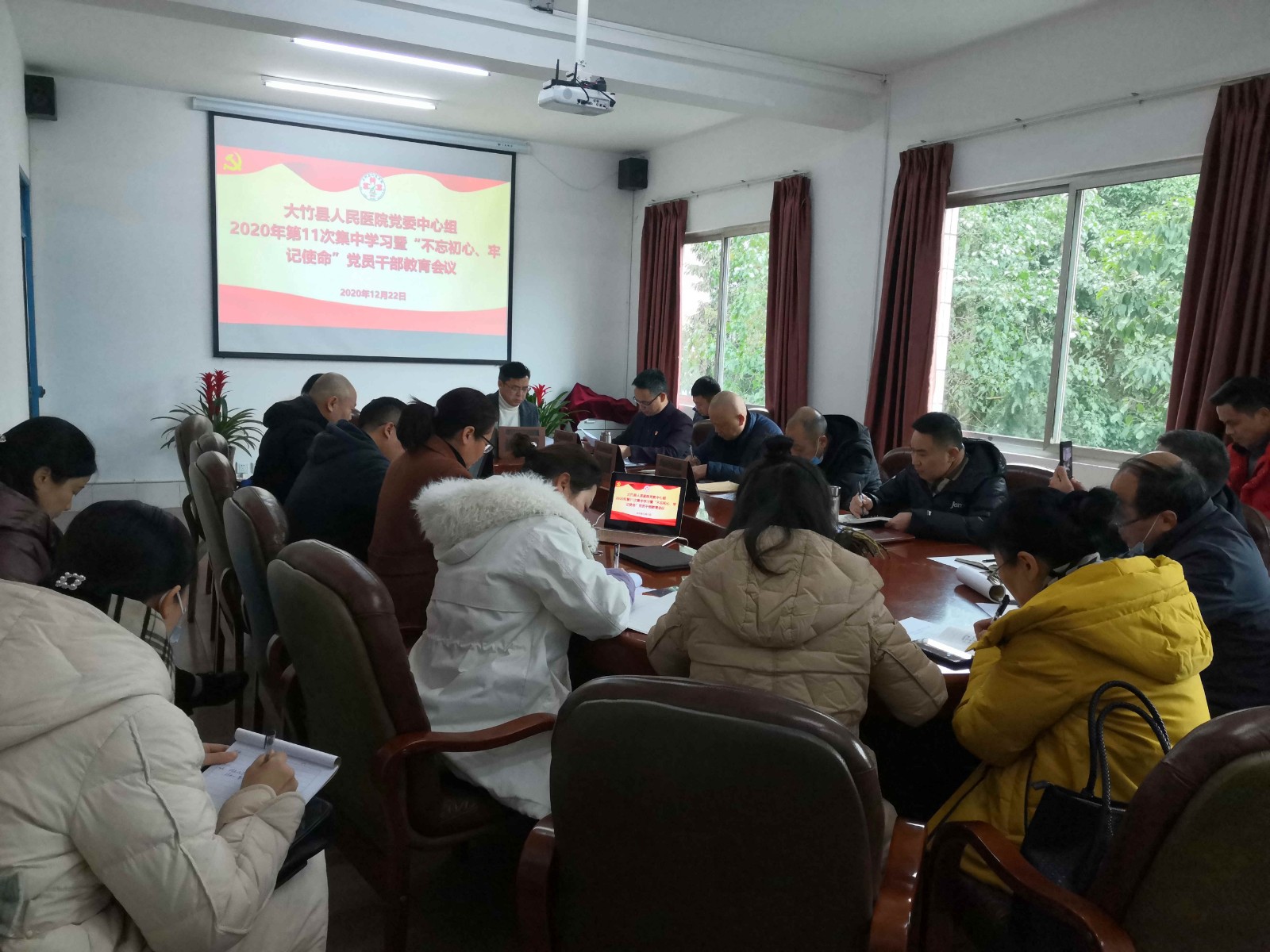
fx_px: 991
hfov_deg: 65.3
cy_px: 476
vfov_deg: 51.4
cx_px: 635
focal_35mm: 27
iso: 250
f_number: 1.8
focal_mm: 3.95
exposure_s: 1/100
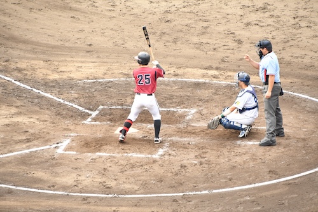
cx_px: 159
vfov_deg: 4.9
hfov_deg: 7.4
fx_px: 2450
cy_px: 106
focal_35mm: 278
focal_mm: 185
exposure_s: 1/160
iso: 800
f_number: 6.3
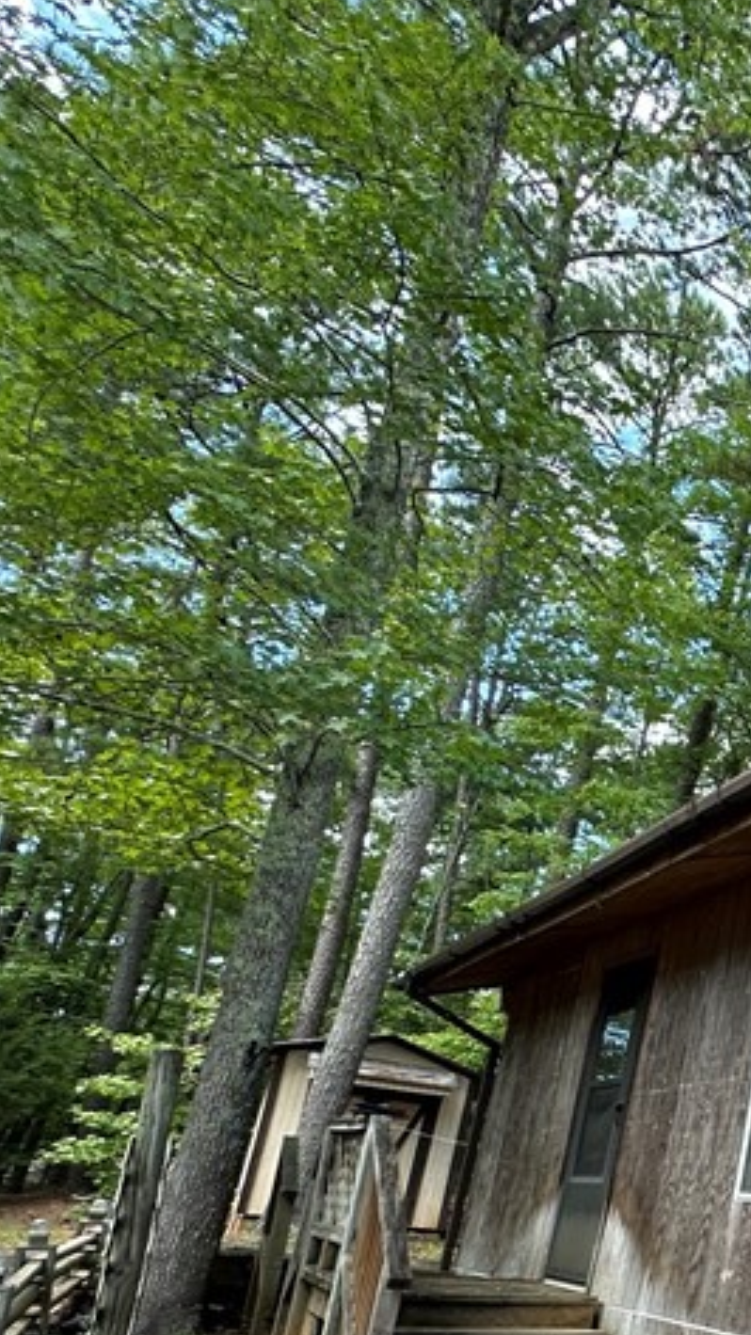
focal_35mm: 33
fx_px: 1168
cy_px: 1039
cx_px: 1259
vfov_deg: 55.9
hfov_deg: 23.6
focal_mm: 2.22
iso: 40
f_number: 2.2
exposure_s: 1/142
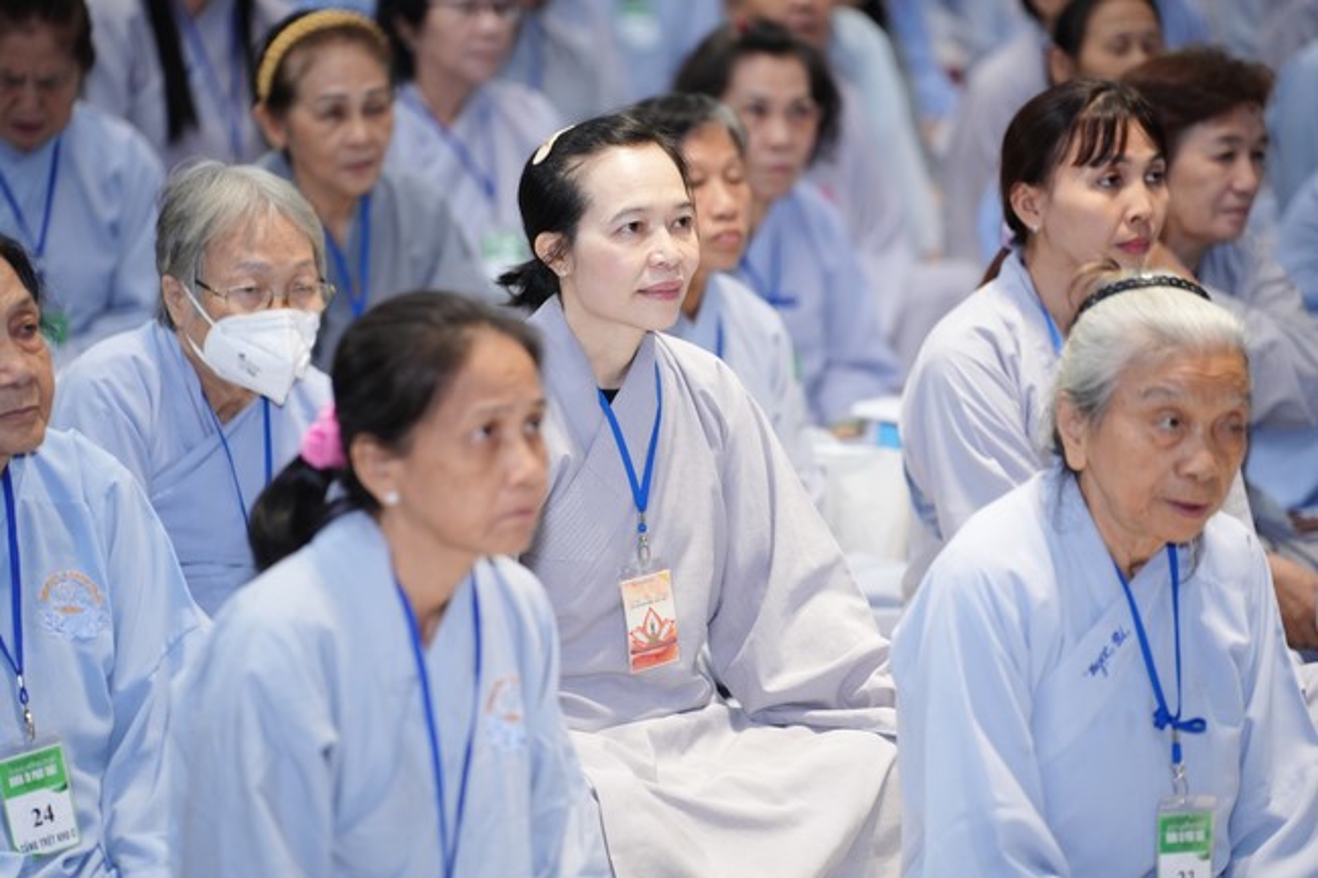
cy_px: 439
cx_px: 659
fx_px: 5490
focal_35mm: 150
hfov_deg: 13.7
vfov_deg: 9.1
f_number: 2.8
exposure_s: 1/250
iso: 2000
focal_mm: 150
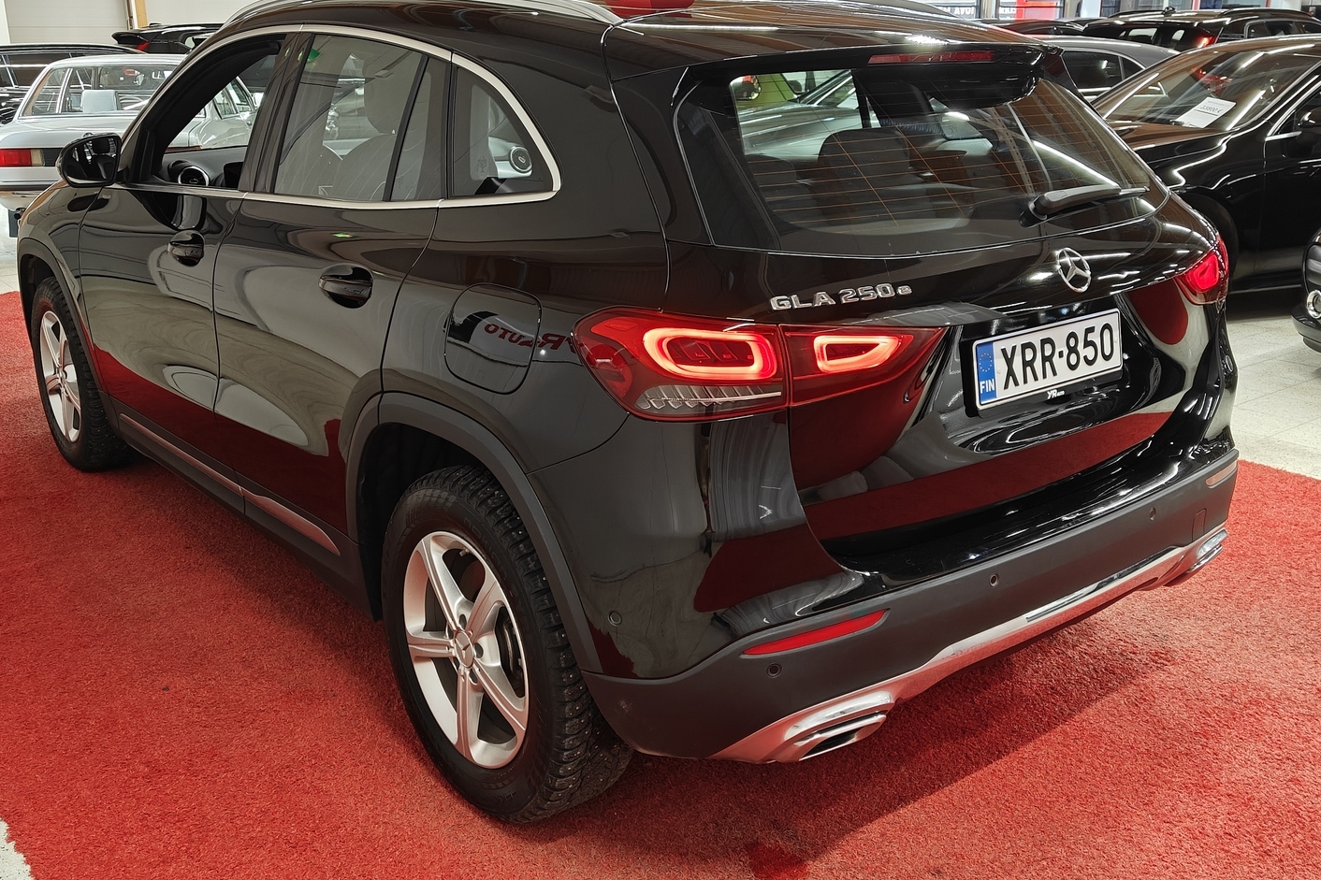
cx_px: 651
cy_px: 424
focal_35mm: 35
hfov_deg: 54.4
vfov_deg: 37.8
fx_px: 1284
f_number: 1.8
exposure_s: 1/60
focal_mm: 5.59
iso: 100
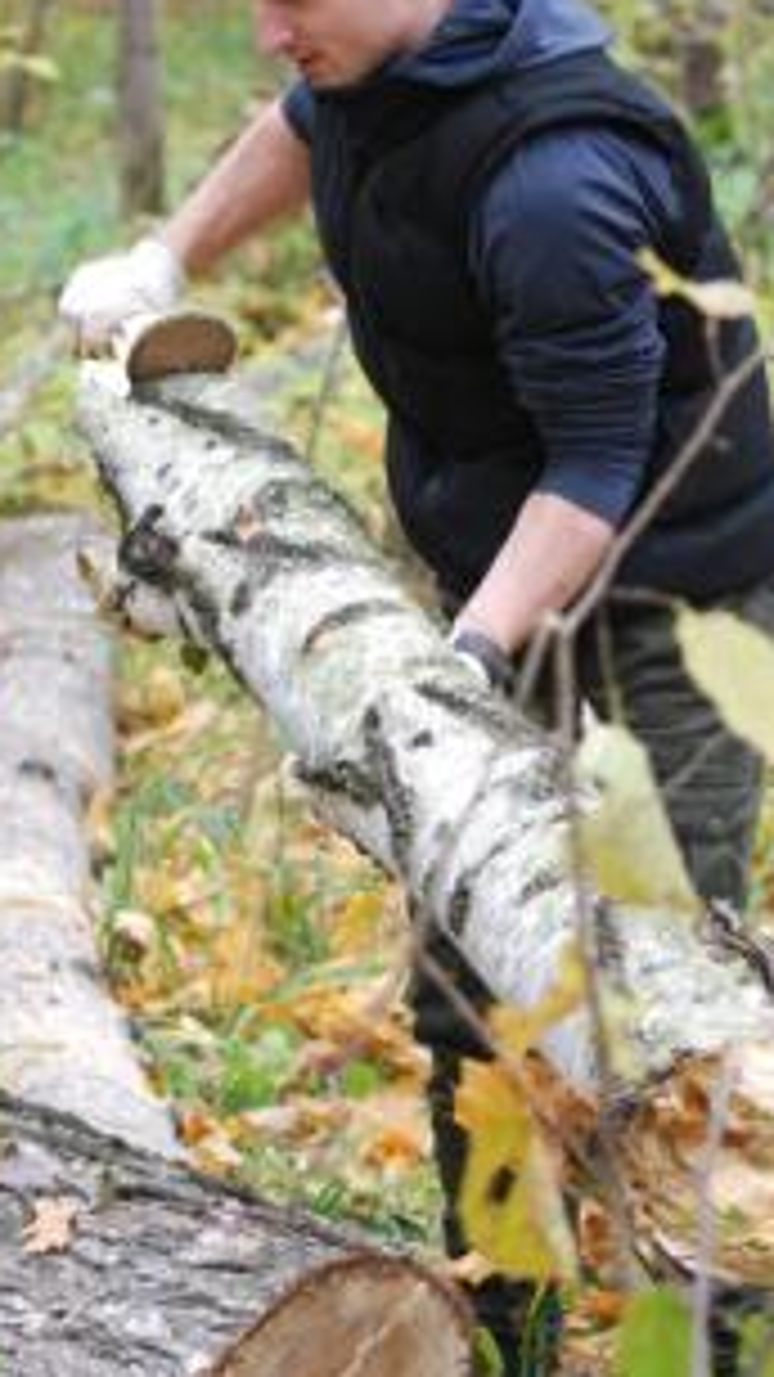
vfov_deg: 13.3
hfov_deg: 7.5
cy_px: 464
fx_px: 5877
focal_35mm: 161
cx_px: 482
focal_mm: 70
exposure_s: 1/125
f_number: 4
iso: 720
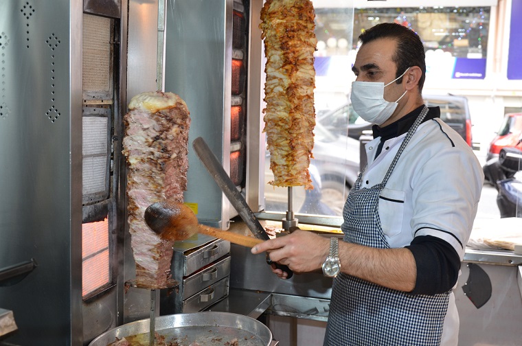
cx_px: 261
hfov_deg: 43.7
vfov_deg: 29.8
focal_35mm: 45
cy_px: 173
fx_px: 651
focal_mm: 30
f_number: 4.2
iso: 400
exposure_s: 1/80
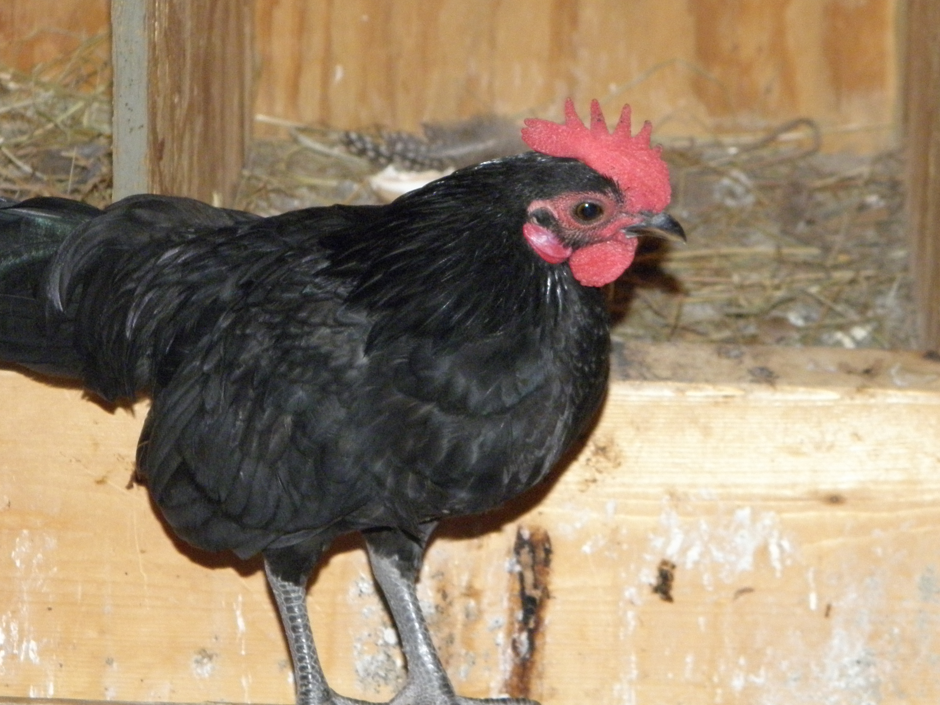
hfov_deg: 11.6
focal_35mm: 170
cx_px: 413
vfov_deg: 8.7
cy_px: 274
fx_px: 4617
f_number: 4.8
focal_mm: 22.5
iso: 400
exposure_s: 1/160
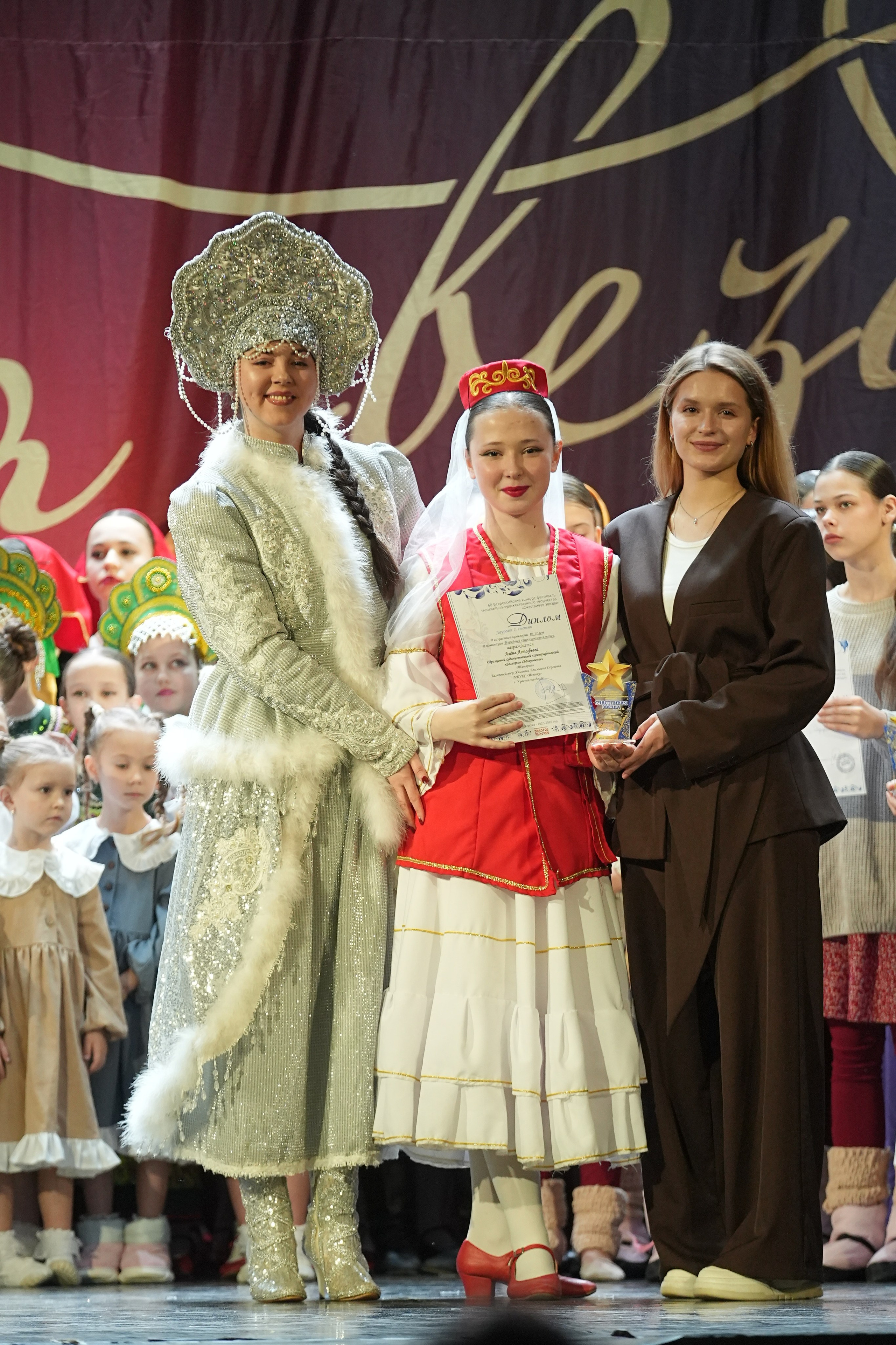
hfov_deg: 5.1
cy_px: 672
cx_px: 448
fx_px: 10005
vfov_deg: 7.7
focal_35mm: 268
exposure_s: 1/400
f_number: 2.8
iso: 2500
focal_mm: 179
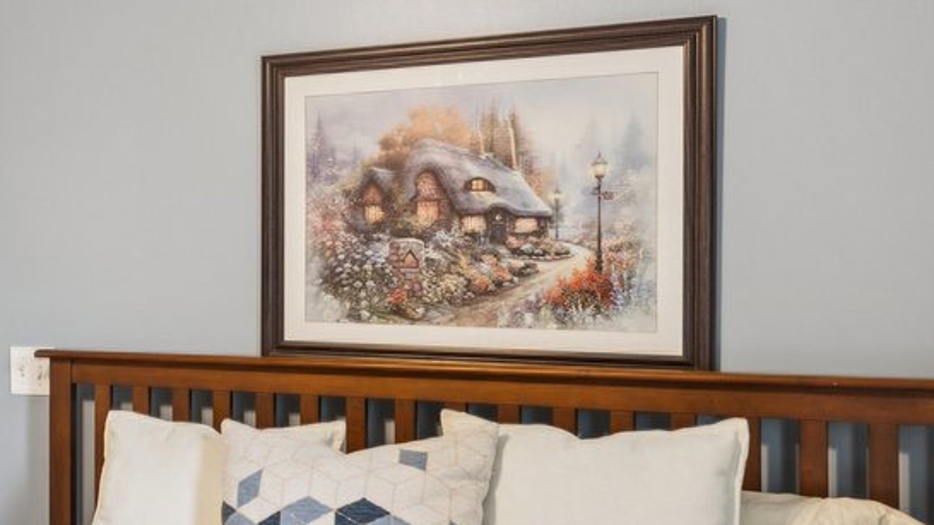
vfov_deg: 21.8
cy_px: 251
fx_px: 1362
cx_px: -224
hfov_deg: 31.0
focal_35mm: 55
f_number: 4
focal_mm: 14
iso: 200
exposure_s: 1/25
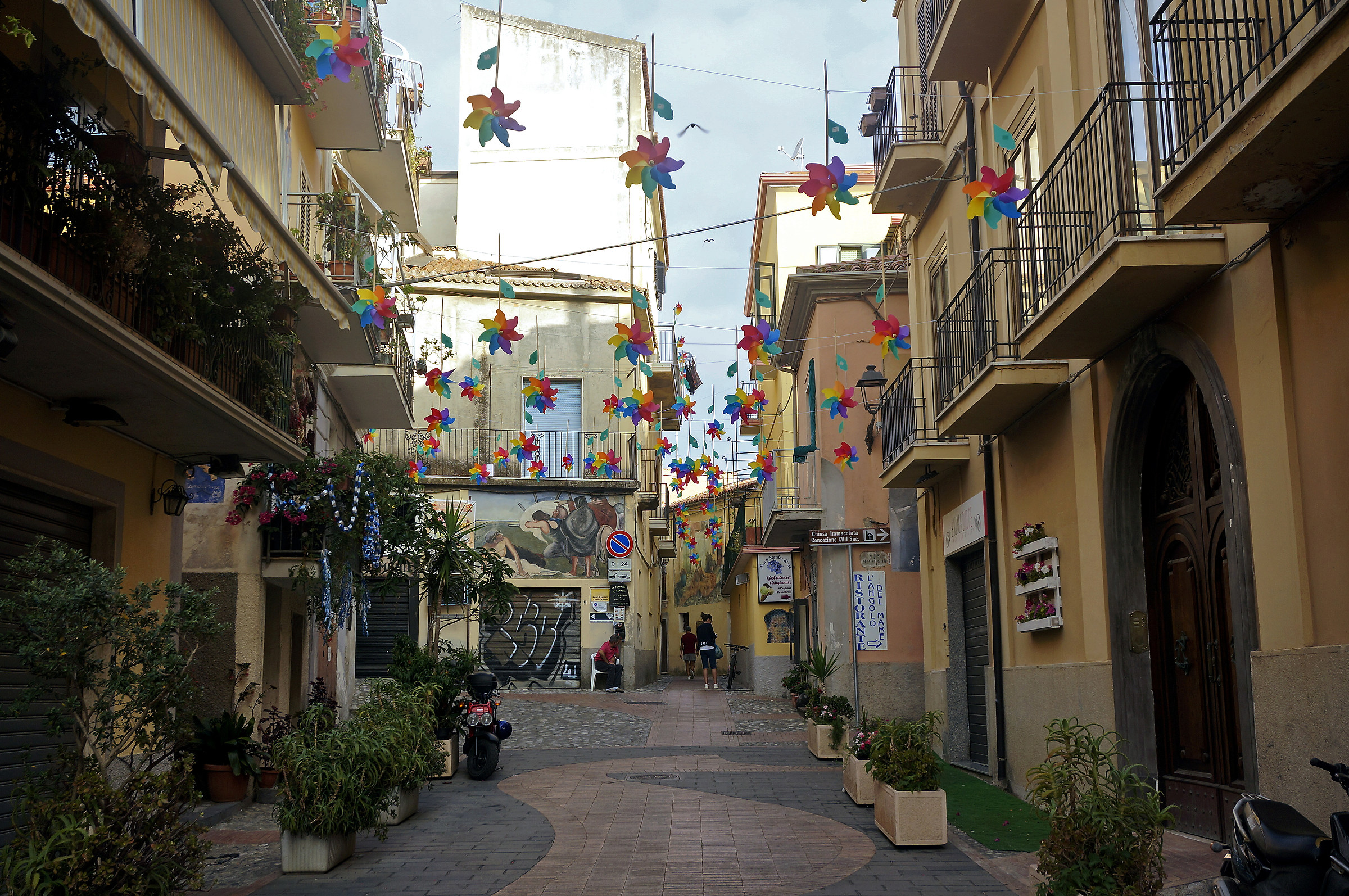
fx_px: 1403
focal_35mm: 38
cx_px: 674
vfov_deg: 35.4
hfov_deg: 51.3
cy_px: 448
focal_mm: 25
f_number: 5.6
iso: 100
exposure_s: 1/125
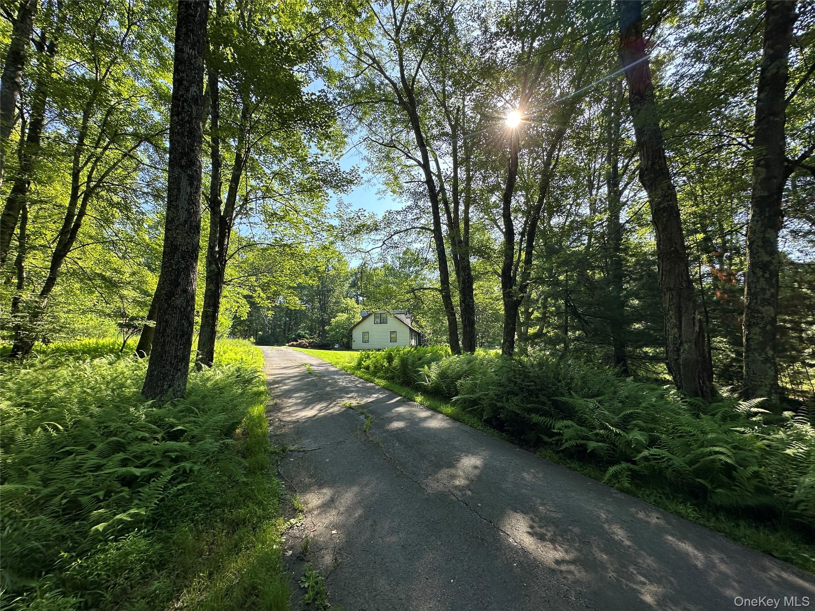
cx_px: 408
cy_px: 306
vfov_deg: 85.7
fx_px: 330
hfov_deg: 102.1
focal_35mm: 14
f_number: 2.2
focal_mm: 2.22
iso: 40
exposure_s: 1/416
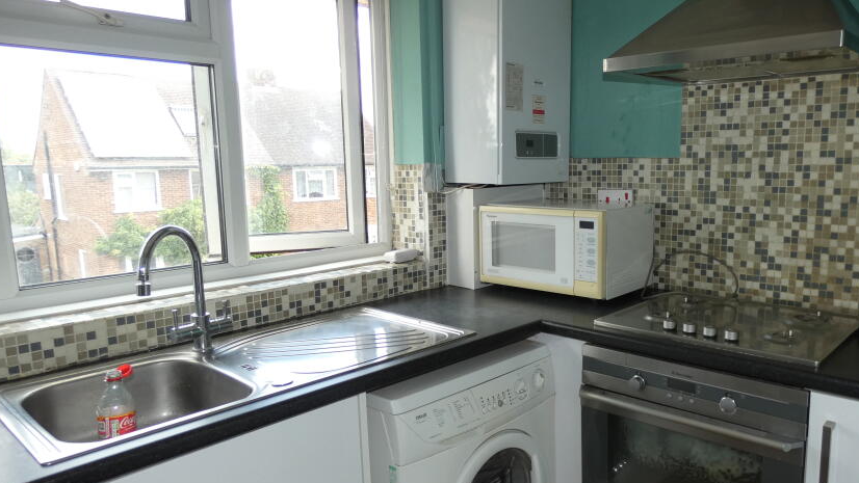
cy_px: 258
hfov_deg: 69.3
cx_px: 506
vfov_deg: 42.9
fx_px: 615
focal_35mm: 27
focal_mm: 3.6
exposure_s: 1/60
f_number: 2.8
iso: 80
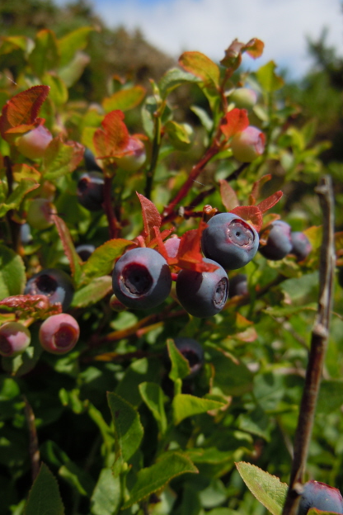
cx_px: 151
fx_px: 457
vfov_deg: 58.7
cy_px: 262
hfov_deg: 41.0
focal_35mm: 32
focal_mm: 5.4
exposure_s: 1/250
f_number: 7
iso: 100
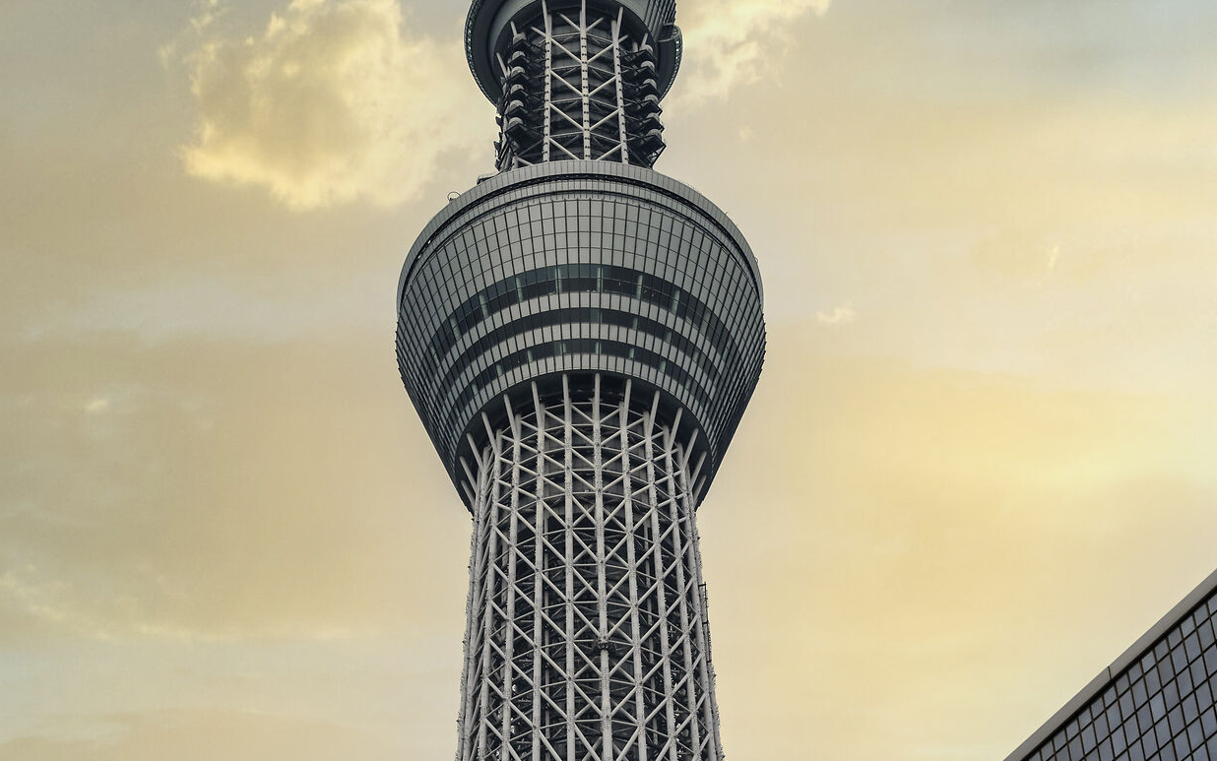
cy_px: 404
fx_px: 3019
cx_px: 602
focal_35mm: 91
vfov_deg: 14.4
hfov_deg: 22.8
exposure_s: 1/200
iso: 125
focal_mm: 46
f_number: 13
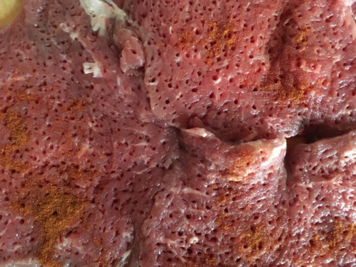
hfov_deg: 61.7
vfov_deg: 48.2
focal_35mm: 29
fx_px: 298
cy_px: 134
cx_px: 178
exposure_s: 1/17
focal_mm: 4.15
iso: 500
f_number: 2.2
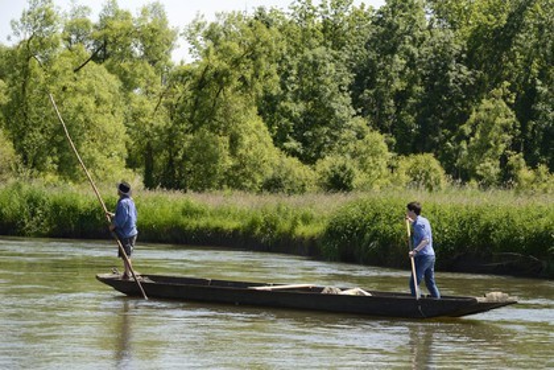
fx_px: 1877
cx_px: 277
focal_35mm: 122
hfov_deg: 16.8
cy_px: 185
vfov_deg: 11.2
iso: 200
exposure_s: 1/500
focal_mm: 122
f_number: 6.3
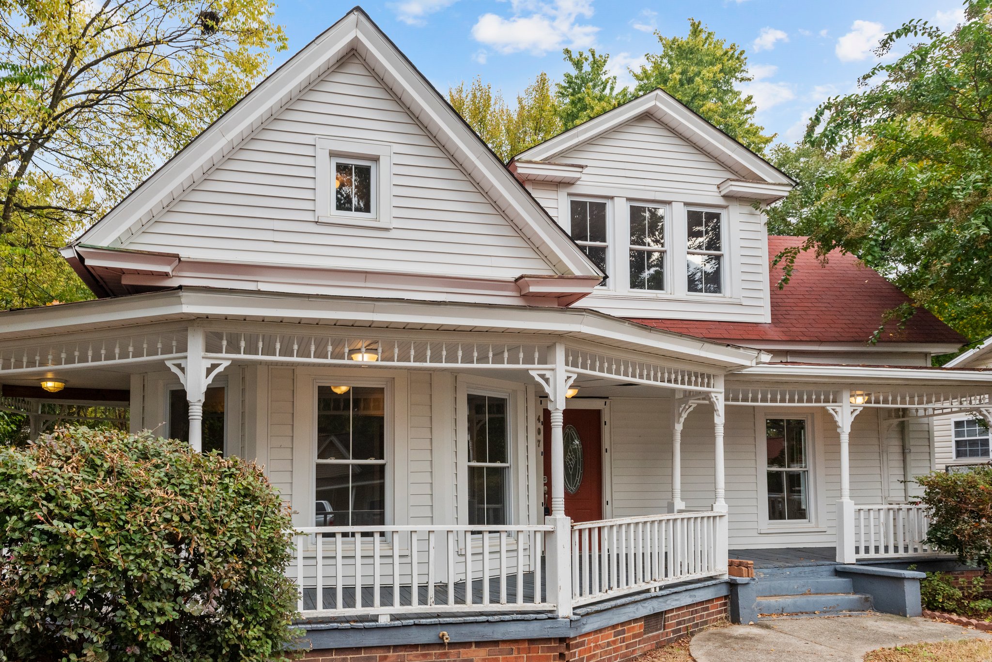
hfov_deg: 73.7
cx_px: 496
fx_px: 662
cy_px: 331
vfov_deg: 53.2
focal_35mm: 24
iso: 800
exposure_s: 1/500
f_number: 8
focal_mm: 24
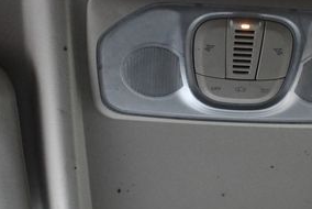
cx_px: 242
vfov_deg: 16.8
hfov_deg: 24.7
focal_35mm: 81
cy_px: 143
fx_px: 703
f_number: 3.5
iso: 3200
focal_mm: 18
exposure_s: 1/125
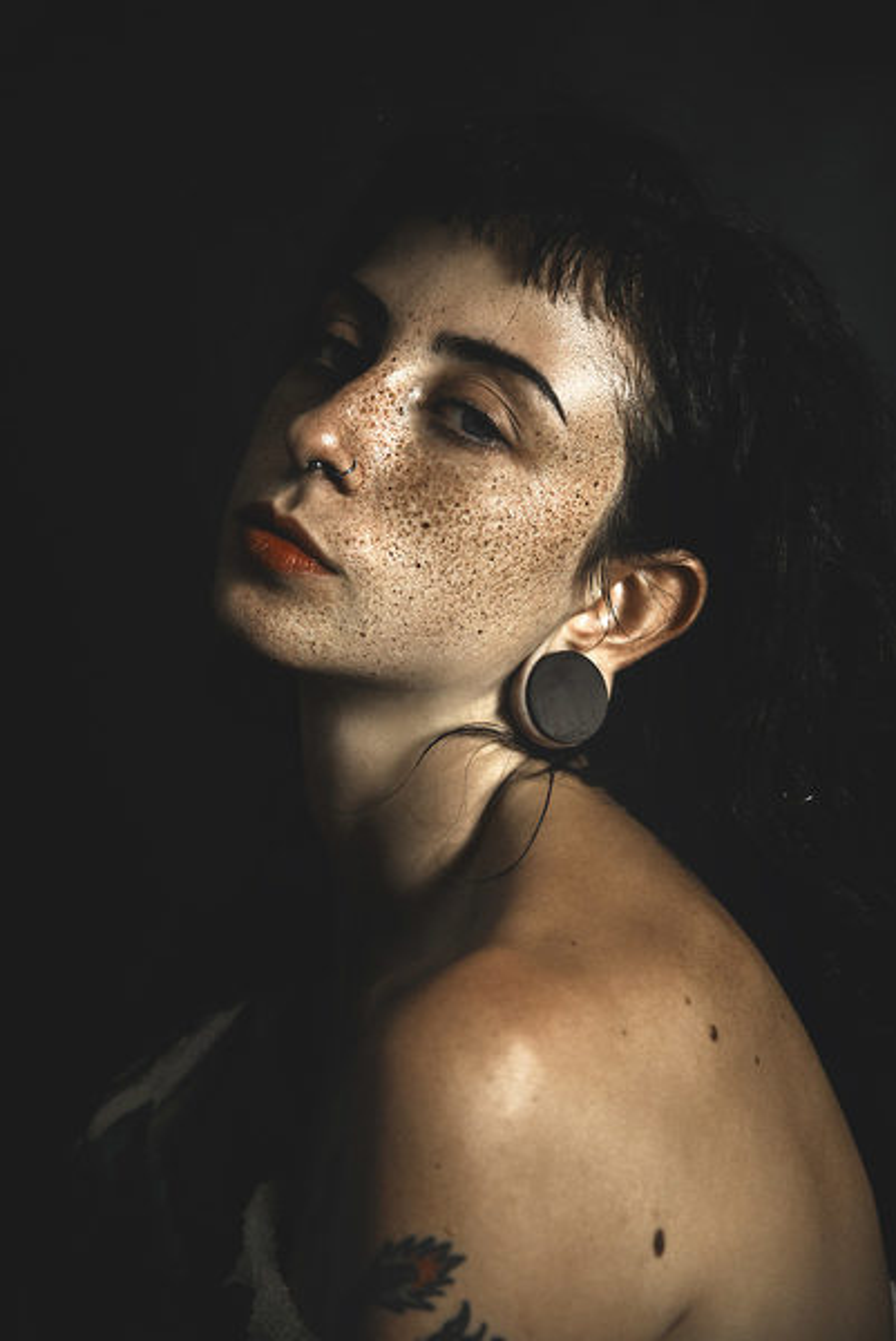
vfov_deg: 23.9
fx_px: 3168
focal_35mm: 85
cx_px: 448
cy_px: 670
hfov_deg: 16.1
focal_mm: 85
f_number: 4.5
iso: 500
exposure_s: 1/160
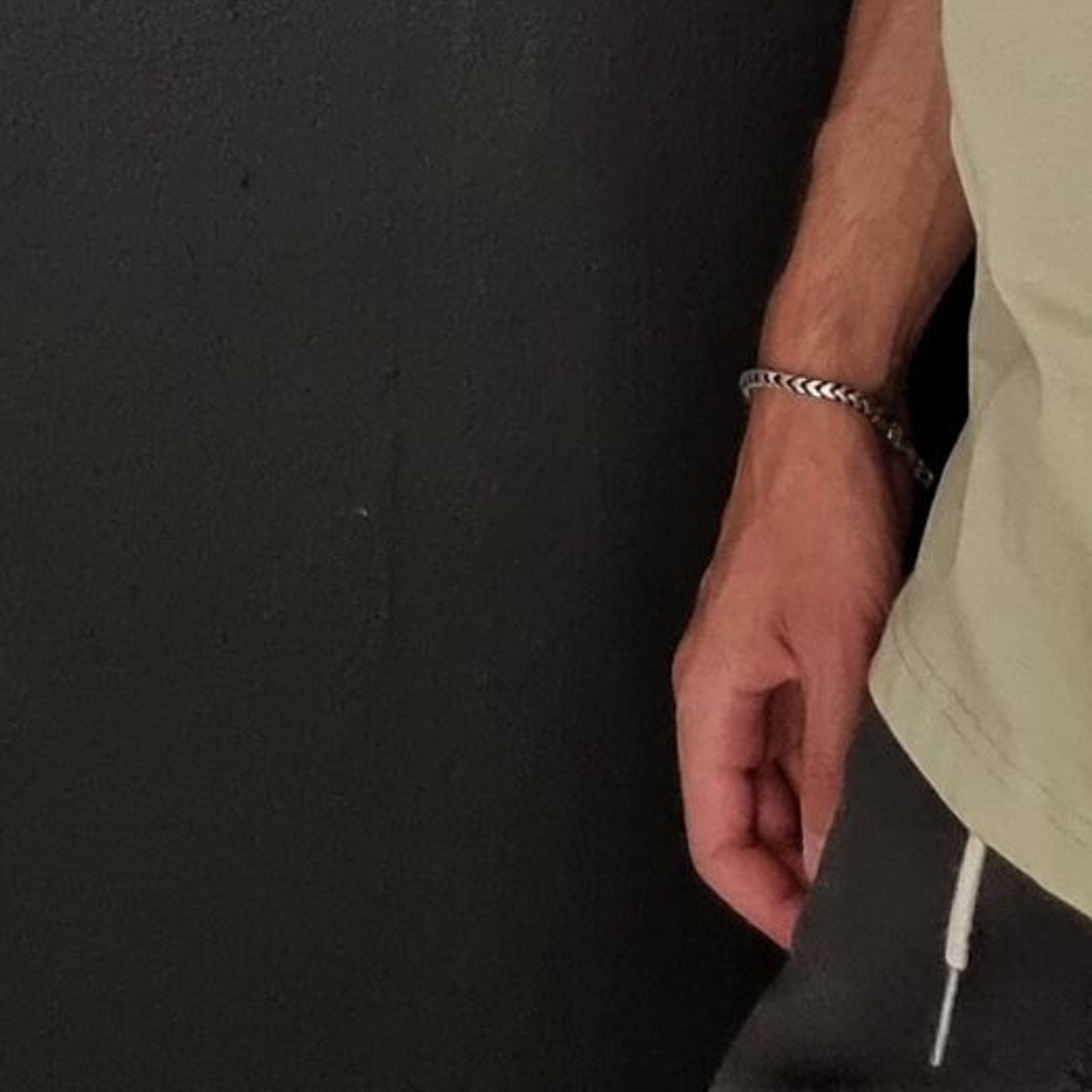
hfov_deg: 16.4
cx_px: -4
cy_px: -1569
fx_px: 3712
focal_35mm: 104
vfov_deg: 12.7
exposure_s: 1/50
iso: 250
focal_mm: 6.7
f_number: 1.8
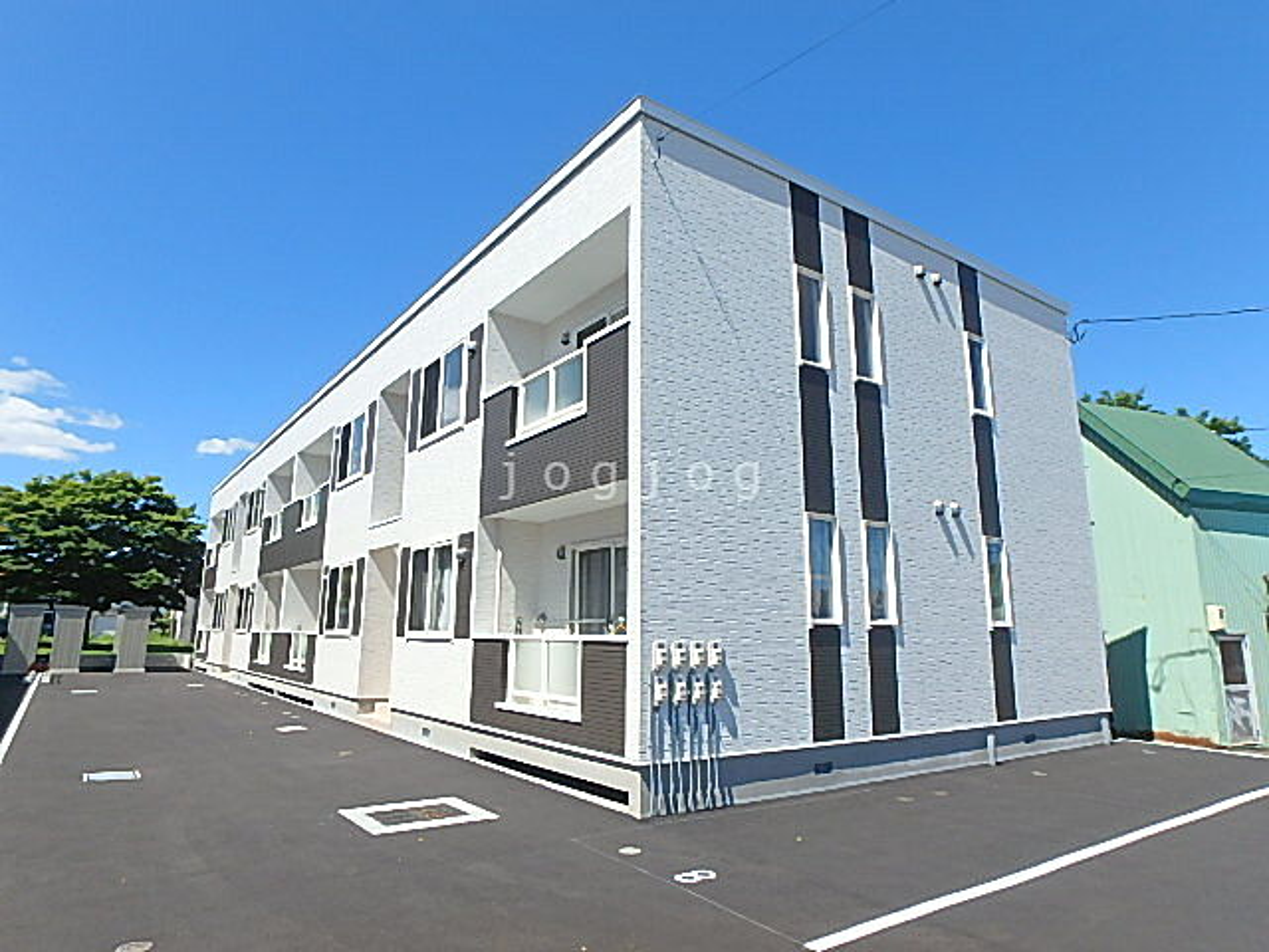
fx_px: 770
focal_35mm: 21
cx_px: 634
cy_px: 476
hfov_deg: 79.0
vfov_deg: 63.4
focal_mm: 3.7
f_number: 6
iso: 125
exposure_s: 1/400
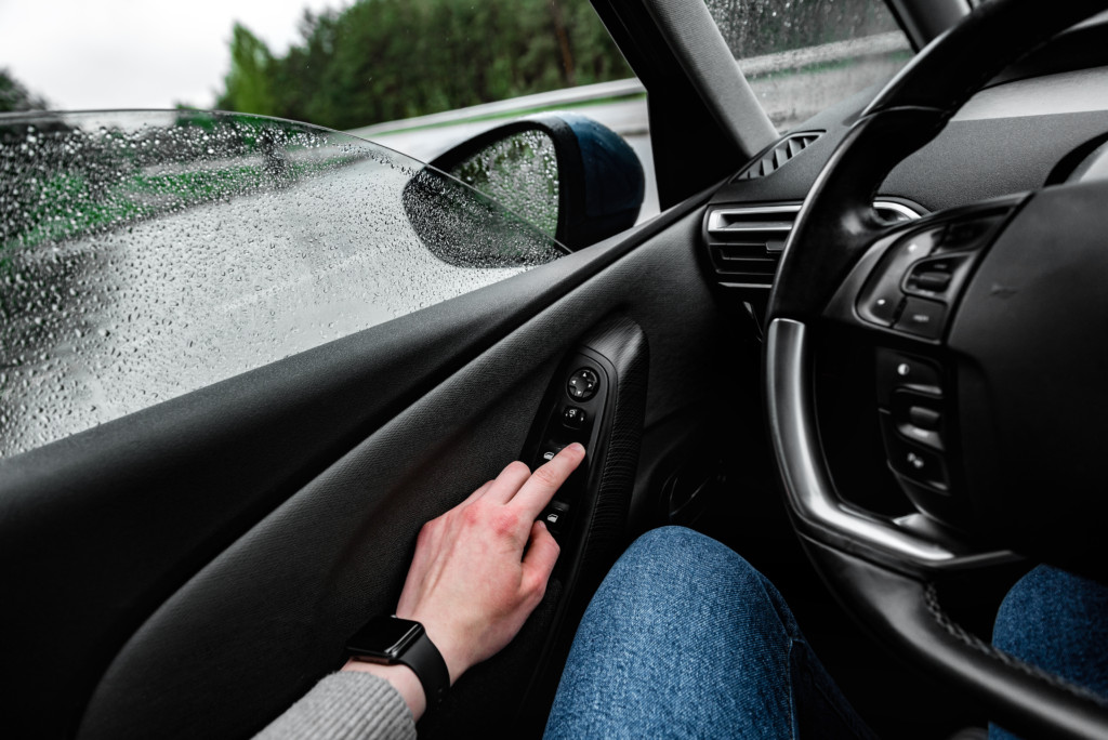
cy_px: 370
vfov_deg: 53.2
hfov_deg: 73.7
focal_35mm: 24
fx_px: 739
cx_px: 554
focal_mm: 24
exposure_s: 1/320
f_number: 4
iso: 400
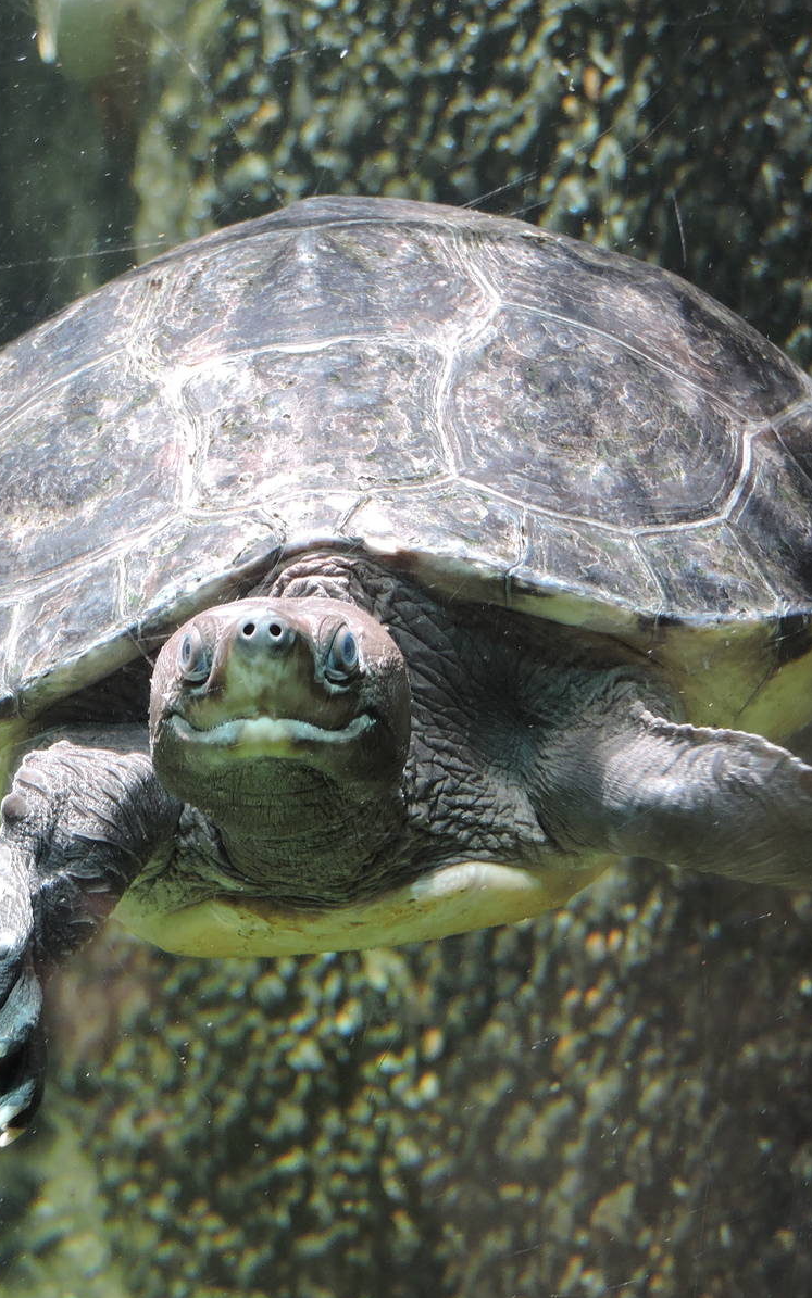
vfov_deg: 14.0
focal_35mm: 149
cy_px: 650
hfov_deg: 8.8
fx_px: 5275
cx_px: 175
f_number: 4.2
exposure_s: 1/100
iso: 200
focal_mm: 18.7
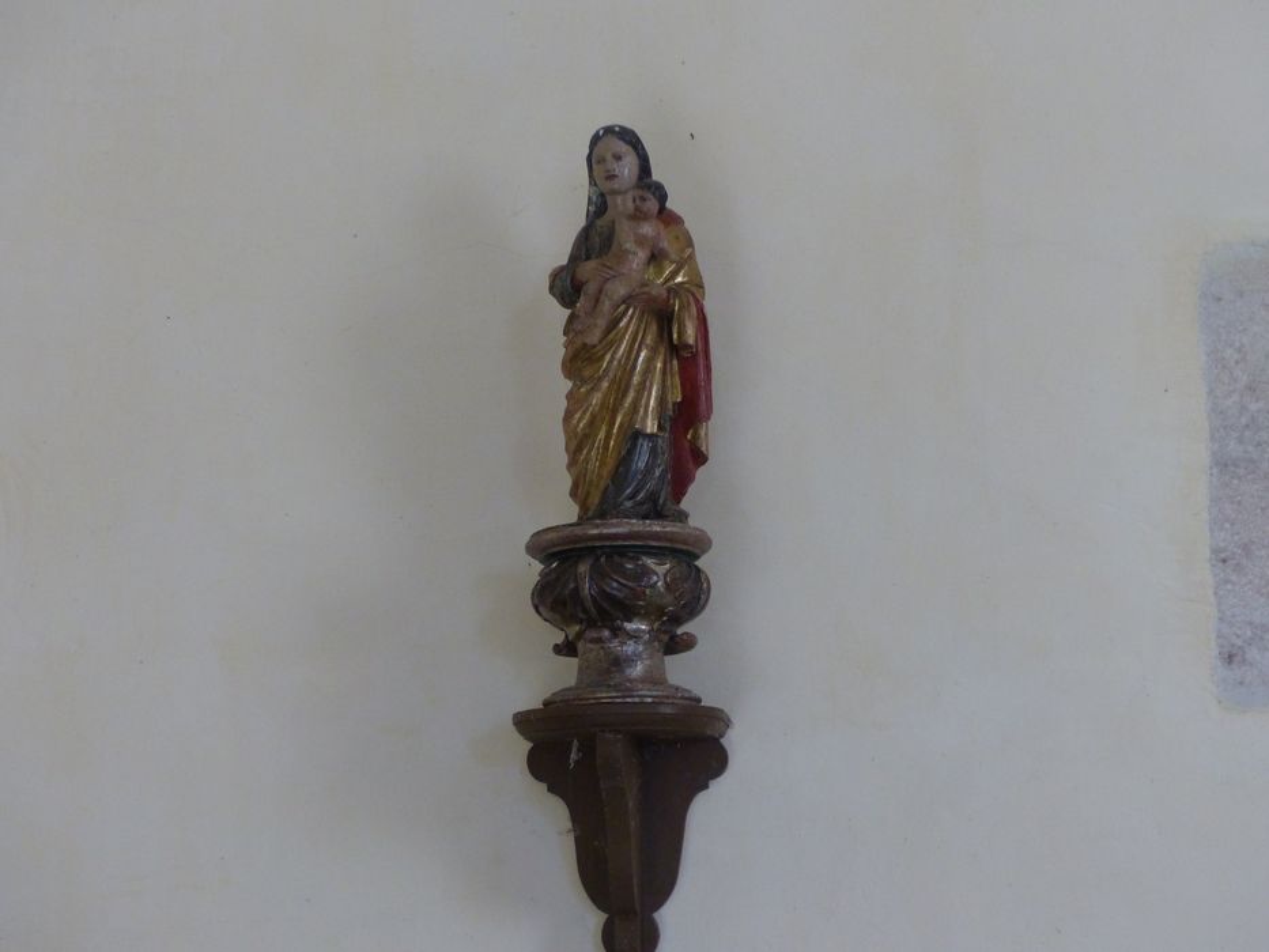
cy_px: 476
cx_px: 634
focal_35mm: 47
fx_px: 1723
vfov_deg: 30.9
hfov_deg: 40.4
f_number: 2.8
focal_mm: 8.4
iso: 400
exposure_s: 1/25
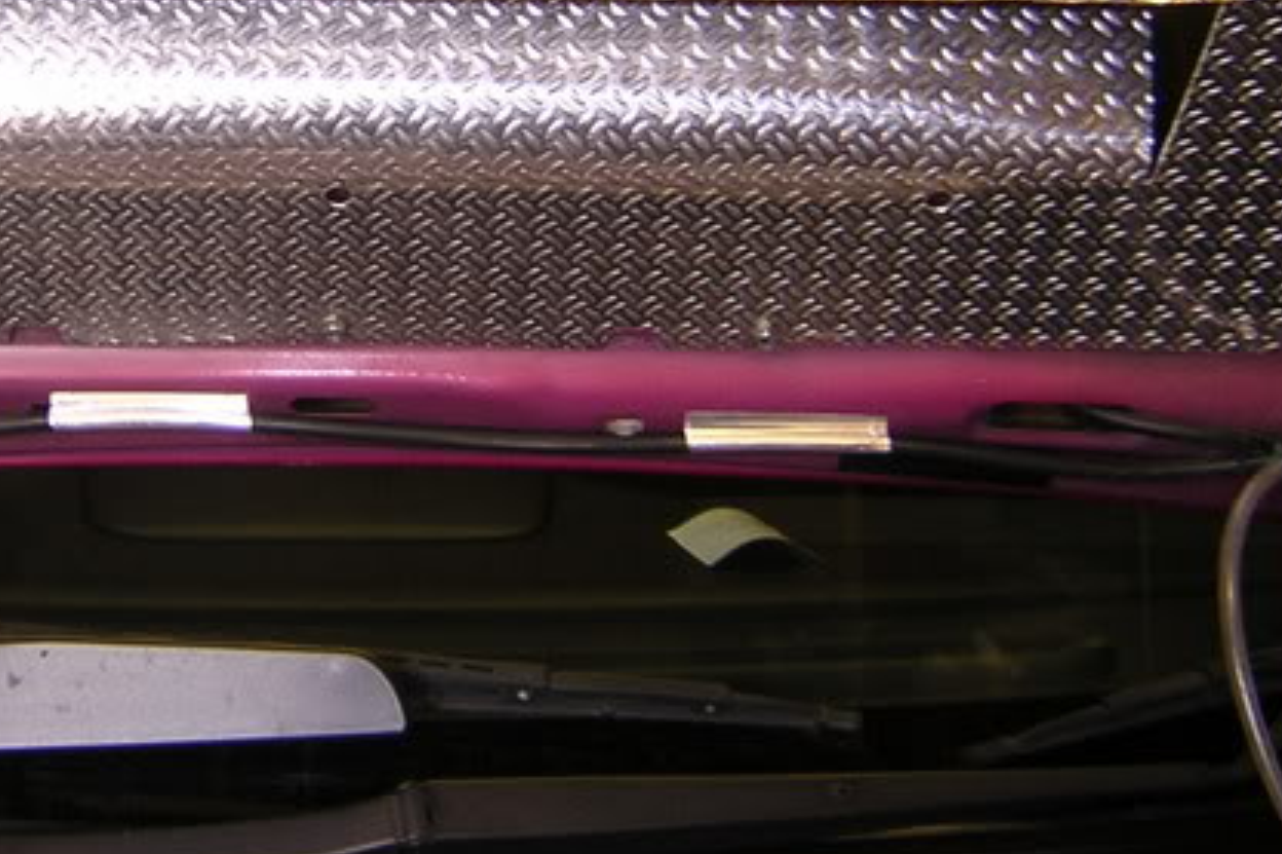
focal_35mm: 72
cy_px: 92
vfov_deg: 18.6
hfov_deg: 27.7
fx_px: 2563
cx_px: 345
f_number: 2.6
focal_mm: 4.7
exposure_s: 1/30
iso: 100
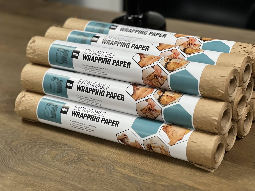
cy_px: 96
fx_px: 567
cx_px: 128
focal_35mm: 77
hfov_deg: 25.3
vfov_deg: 19.1
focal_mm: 9
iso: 200
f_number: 2.8
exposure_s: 1/100
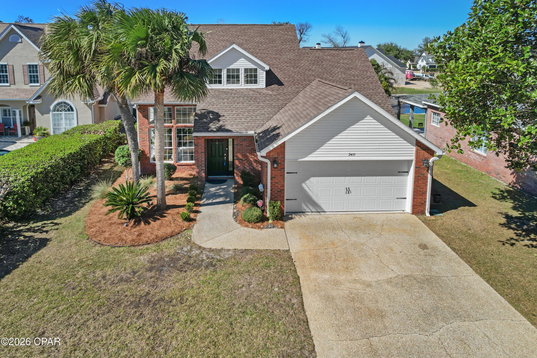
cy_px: 179
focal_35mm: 22
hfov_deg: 78.6
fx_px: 328
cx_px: 268
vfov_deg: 57.2
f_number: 2.8
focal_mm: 8.38
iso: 100
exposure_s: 1/1000
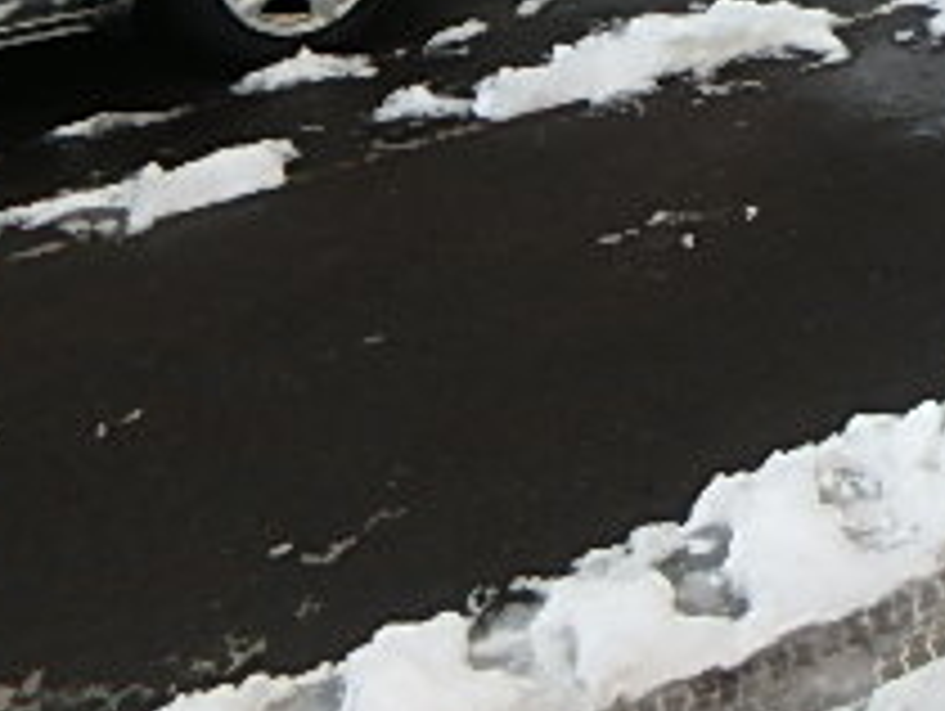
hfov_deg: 24.4
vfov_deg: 20.0
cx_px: 1372
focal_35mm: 64
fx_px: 1749
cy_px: -346
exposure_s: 1/80
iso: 125
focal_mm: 3.7
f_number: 3.5
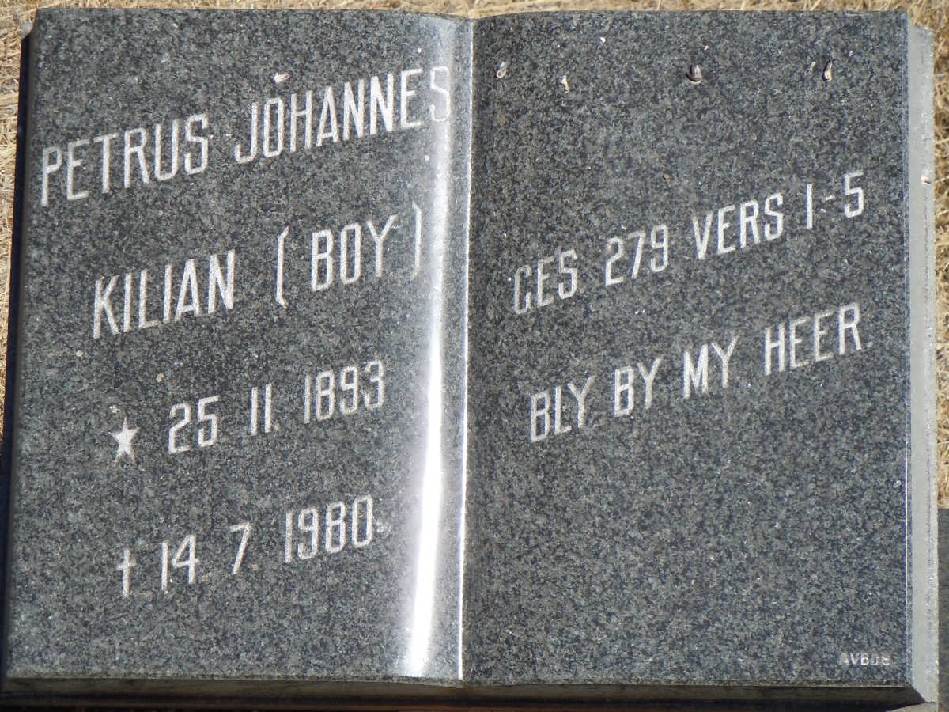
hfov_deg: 13.0
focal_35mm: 152
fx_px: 4167
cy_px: 356
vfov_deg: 9.8
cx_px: 474
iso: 200
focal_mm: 27.4
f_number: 9.2
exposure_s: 1/320
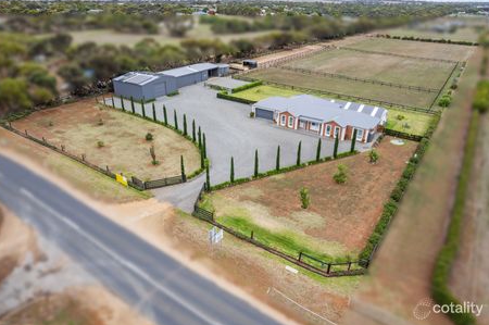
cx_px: 246
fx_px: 312
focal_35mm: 23
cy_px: 160
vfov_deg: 55.0
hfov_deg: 76.2
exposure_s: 1/120
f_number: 2.8
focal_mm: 8.4
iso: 100
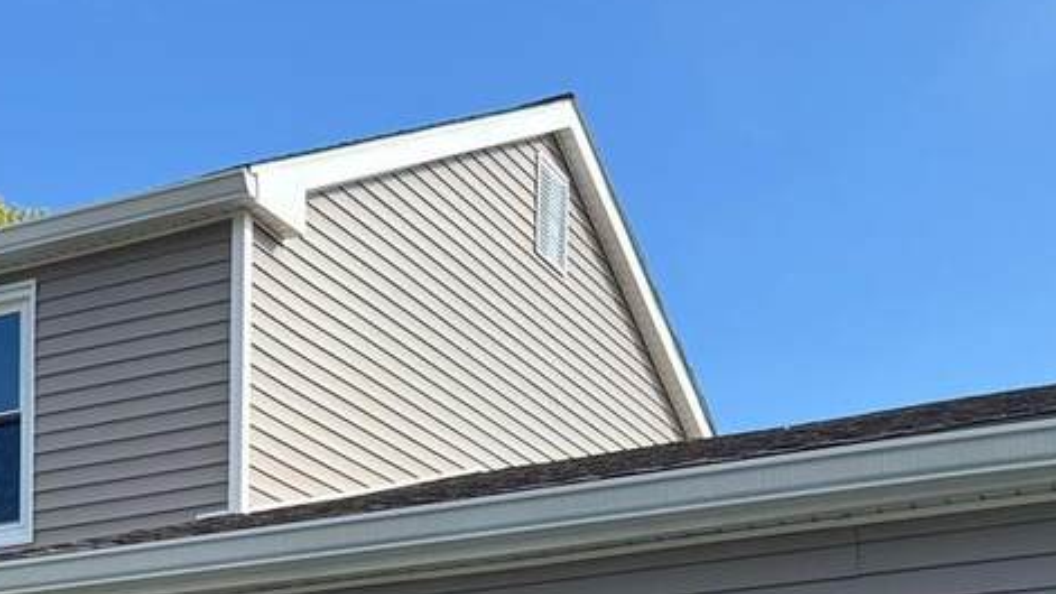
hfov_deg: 29.4
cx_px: 291
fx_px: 1988
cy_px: 937
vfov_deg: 15.4
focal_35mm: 71
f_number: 1.78
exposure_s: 1/2174
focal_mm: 6.76
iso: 80
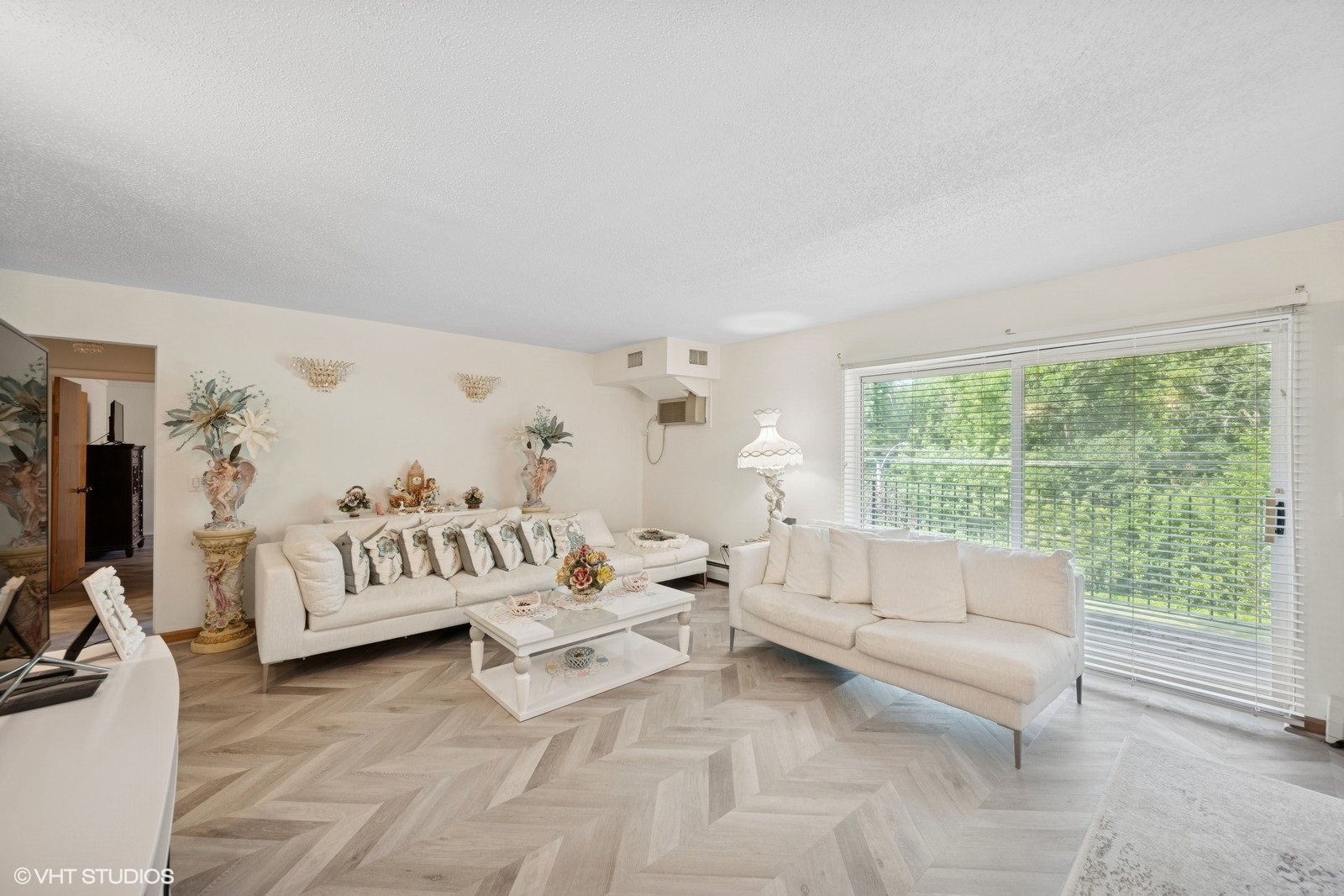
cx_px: 672
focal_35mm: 14
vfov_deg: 81.2
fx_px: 523
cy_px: 448
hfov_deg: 104.3
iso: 200
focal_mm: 14
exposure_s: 1/10
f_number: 8
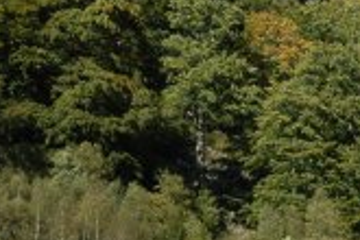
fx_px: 2032
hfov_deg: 10.0
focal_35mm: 203
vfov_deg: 6.7
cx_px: 375
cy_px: 290
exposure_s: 1/320
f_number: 9
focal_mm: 31
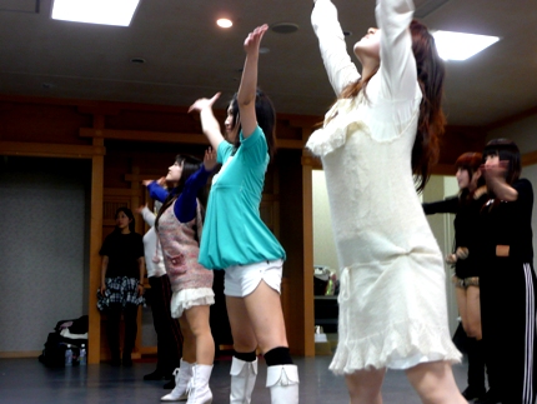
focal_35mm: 50
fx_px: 776
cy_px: 202
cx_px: 268
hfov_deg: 38.2
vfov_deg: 29.1
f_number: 4.2
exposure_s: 1/8
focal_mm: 8.2
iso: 200
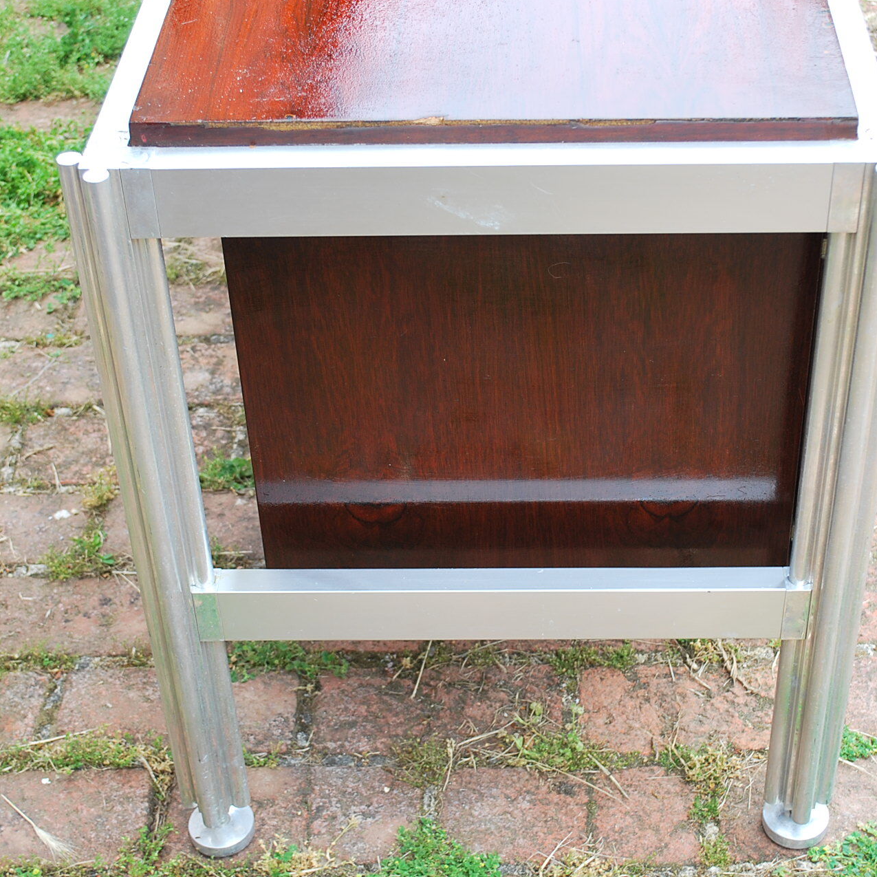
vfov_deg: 27.7
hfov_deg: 27.7
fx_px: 1777
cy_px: 437
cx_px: 489
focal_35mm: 62
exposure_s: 1/80
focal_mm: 32
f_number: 5
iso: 200
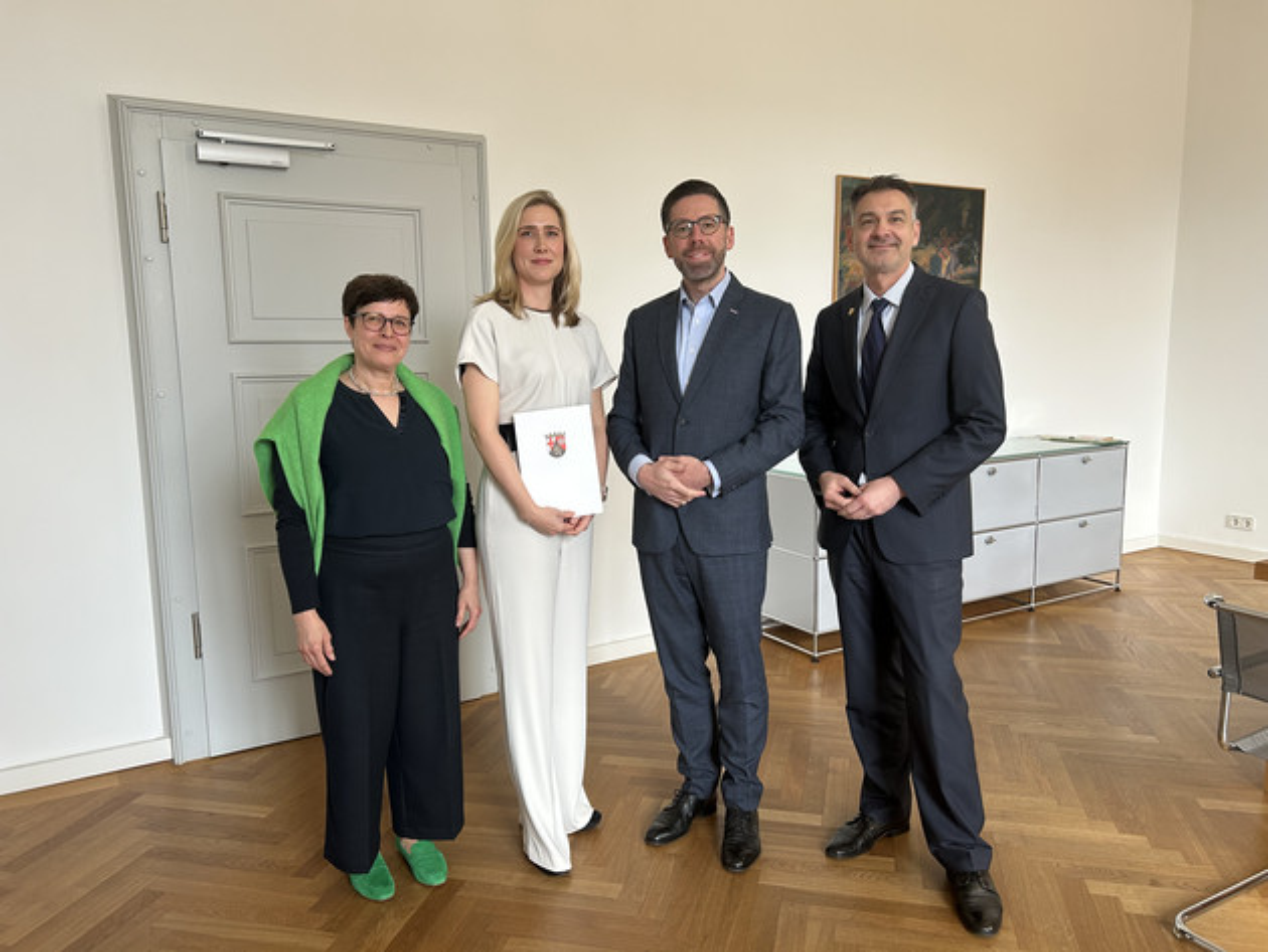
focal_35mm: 26
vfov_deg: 53.1
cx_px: 634
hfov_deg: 67.3
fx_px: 953
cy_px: 476
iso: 80
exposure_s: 1/50
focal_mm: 5.7
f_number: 1.5
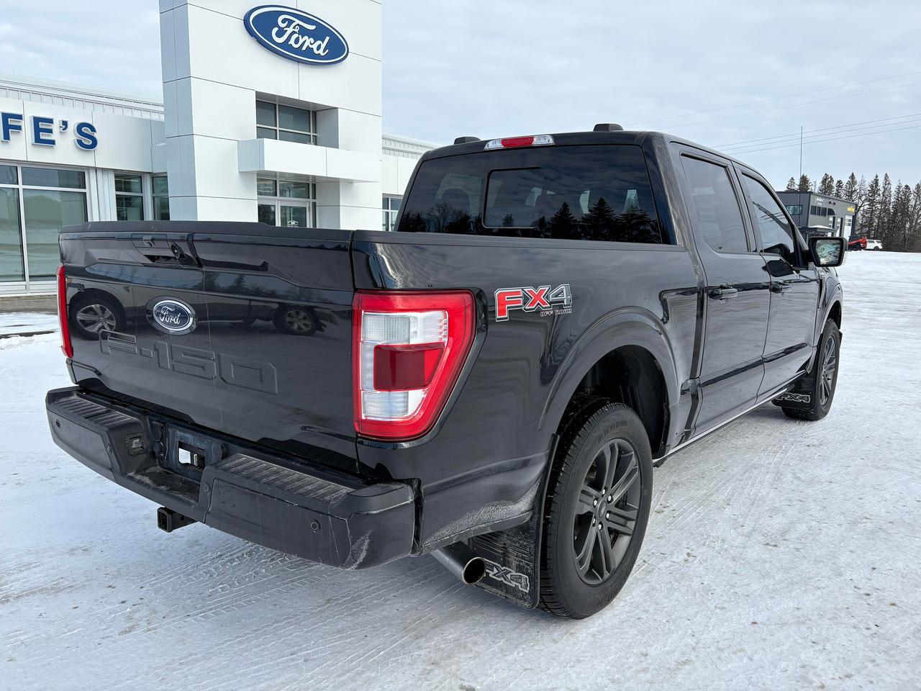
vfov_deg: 53.1
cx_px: 460
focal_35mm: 26
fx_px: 692
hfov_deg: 67.3
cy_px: 346
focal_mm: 5.96
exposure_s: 1/2639
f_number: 1.6
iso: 50
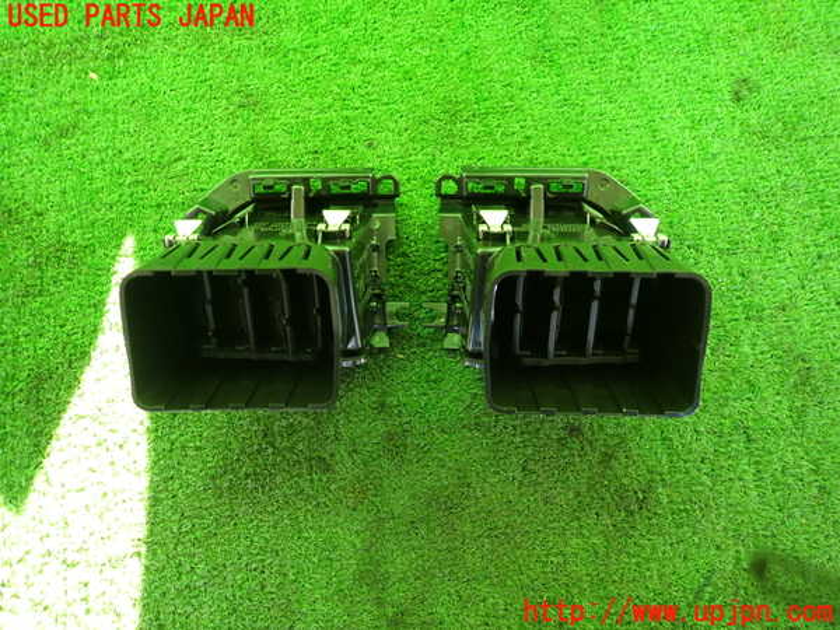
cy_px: 315
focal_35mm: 25
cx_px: 420
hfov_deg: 69.4
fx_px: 607
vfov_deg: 54.9
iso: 160
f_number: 2
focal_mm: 4.5
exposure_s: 1/60
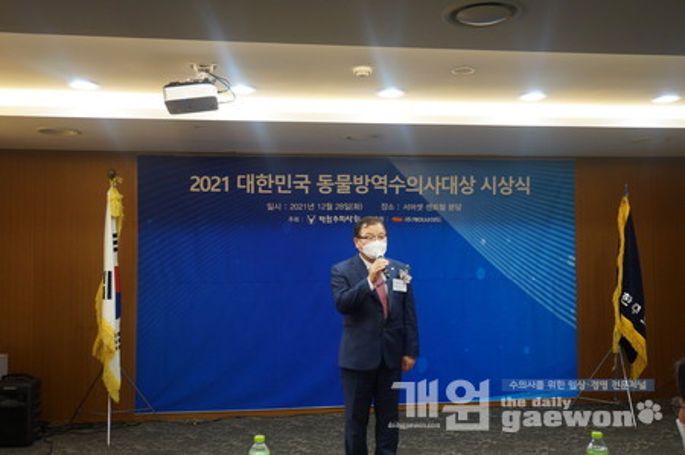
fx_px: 656
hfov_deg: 55.2
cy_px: 228
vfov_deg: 38.3
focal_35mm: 34
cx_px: 342
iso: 800
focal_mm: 23
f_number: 4
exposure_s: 1/60
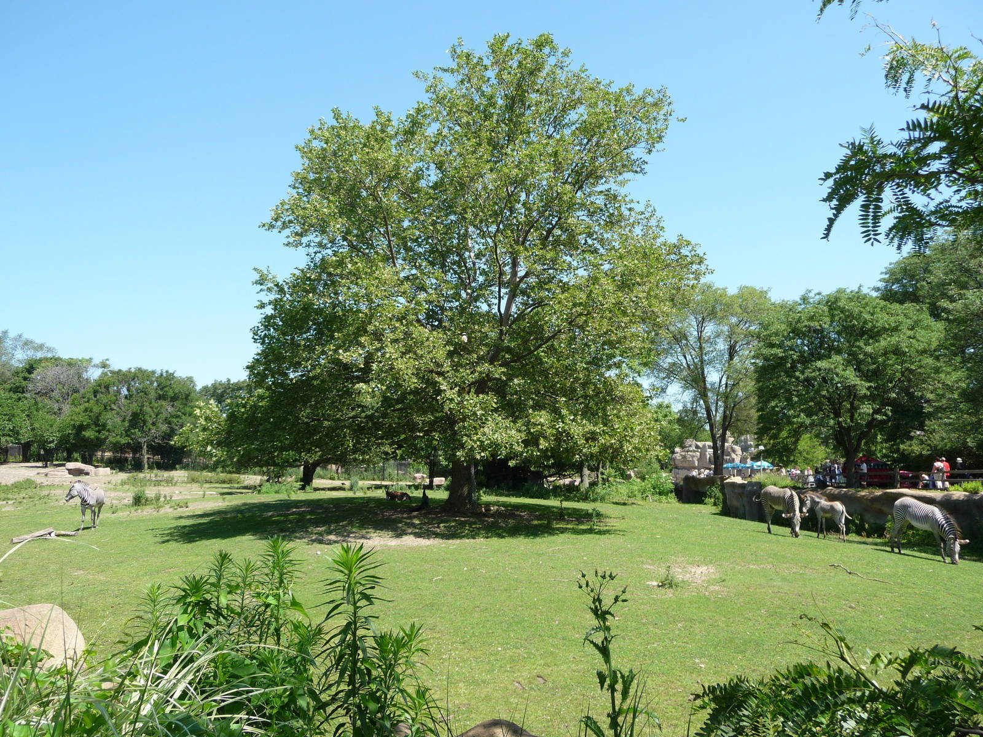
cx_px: 492
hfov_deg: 56.8
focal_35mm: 32
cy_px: 368
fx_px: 909
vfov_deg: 44.2
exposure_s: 1/400
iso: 100
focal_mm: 5.3
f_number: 3.5
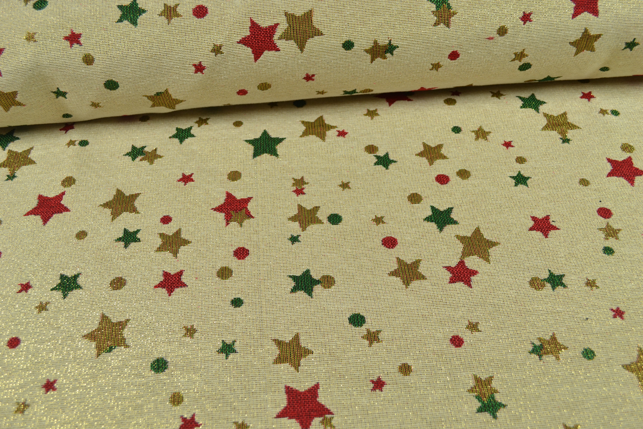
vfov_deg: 40.0
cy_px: 214
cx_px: 322
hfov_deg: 57.2
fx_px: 589
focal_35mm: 33
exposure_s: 1/25
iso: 100
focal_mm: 22
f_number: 6.3
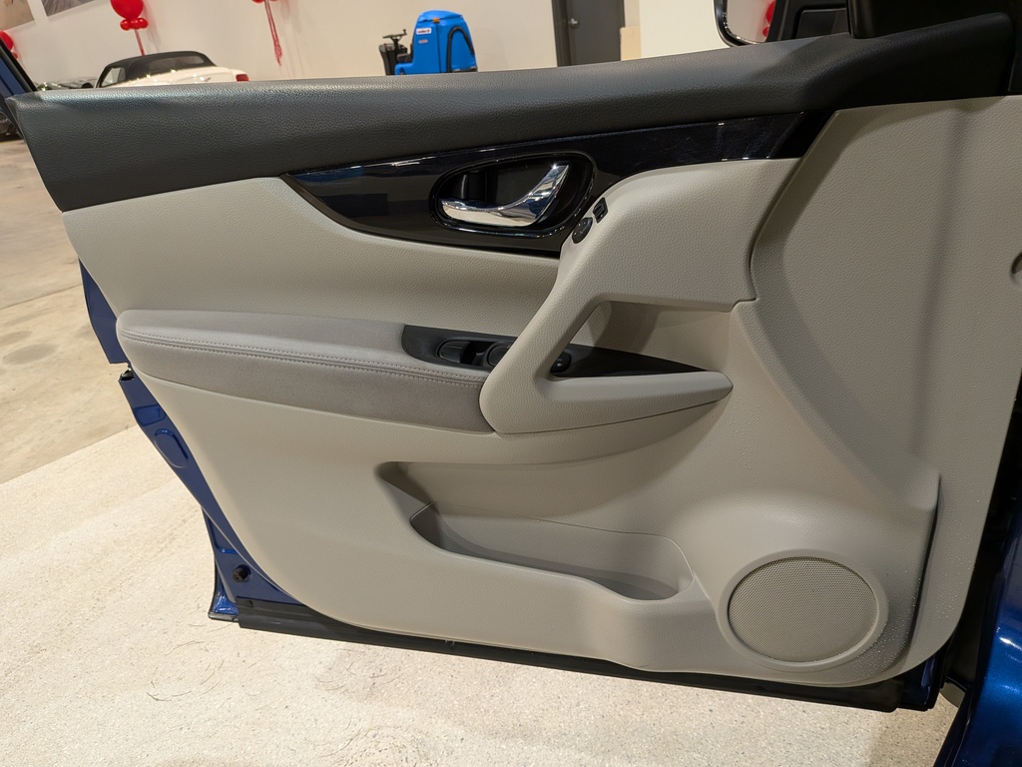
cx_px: 511
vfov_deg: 56.8
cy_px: 384
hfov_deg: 71.6
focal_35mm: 24
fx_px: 709
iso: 84
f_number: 1.7
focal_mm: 4.53
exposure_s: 1/100
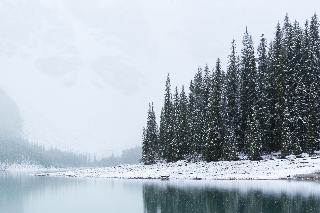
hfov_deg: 25.3
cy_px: 174
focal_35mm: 78
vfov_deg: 17.3
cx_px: 40
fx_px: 693
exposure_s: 1/200
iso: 100
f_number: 8
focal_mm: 35
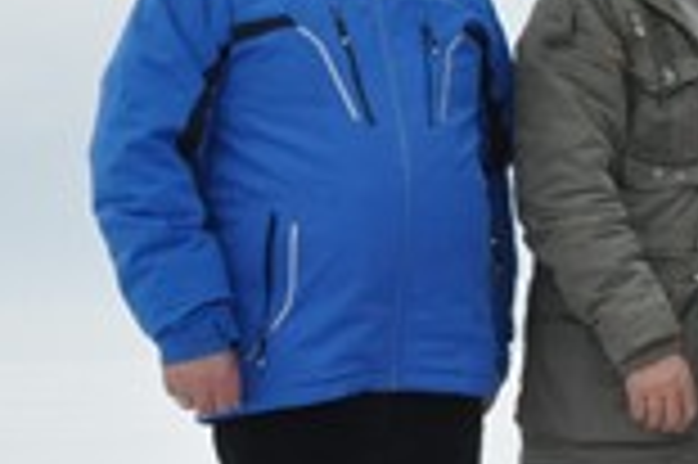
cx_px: 982
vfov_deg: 10.3
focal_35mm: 132
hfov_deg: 14.7
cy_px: 396
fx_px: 2558
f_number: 16
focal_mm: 21
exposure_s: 1/1000
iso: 1250
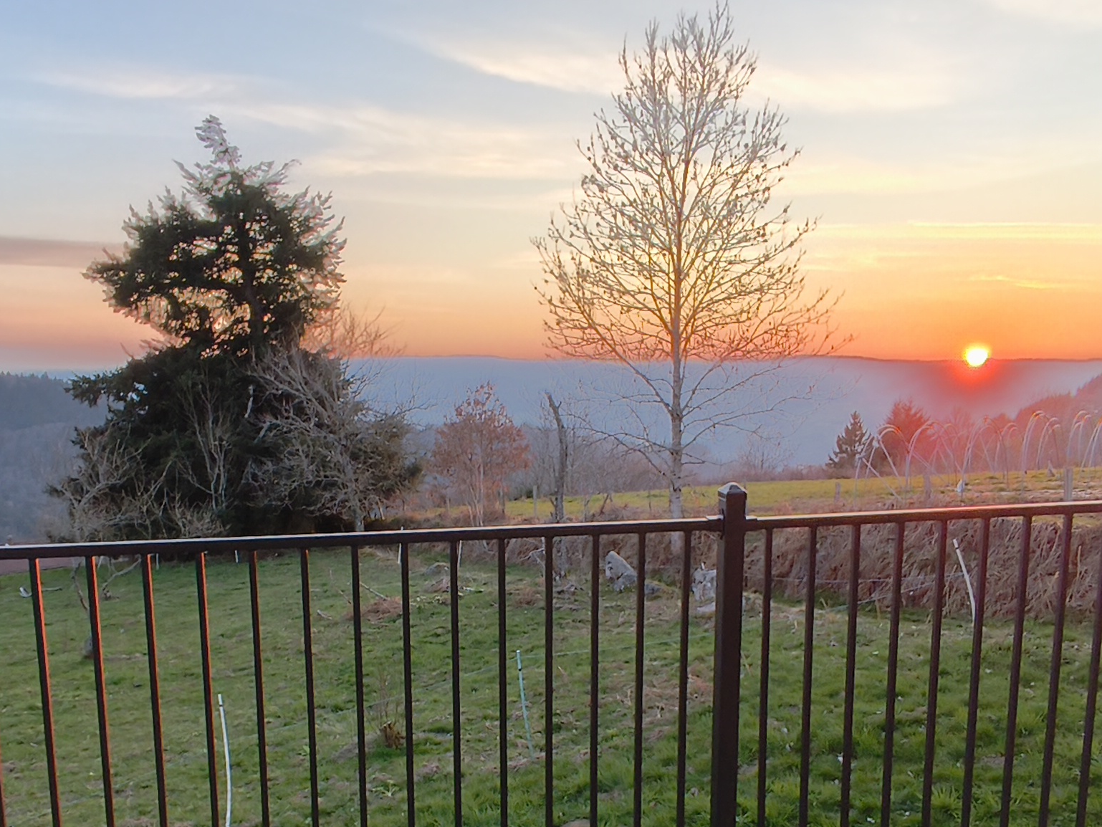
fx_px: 1019
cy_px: 596
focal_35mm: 32
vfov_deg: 43.1
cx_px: 463
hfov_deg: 56.5
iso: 64
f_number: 2.2
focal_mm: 1.65
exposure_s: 1/50
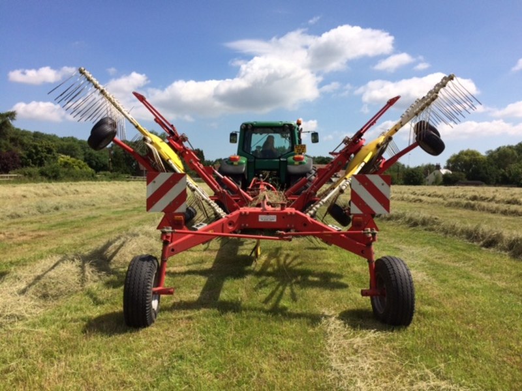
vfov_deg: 48.2
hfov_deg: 61.7
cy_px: 196
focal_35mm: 29
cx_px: 261
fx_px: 437
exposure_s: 1/3165
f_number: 2.2
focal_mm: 4.15
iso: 32
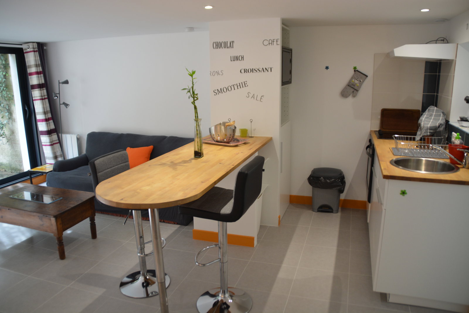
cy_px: 156
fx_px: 352
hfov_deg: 67.4
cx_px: 234
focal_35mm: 27
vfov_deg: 47.9
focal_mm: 18
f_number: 4
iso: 500
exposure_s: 1/60
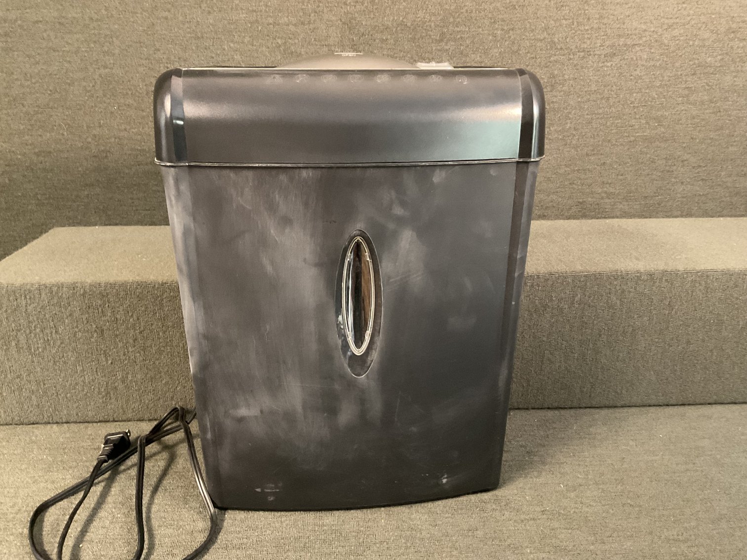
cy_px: 280
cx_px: 374
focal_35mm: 29
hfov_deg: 61.7
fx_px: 626
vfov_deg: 48.2
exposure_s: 1/24
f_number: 1.8
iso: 500
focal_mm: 3
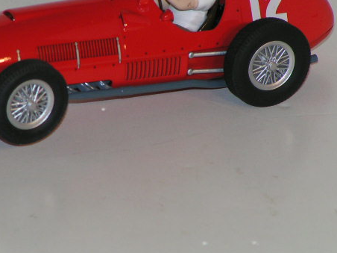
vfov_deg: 2.8
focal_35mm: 538
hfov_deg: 3.7
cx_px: 129
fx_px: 5238
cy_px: 82
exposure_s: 1/400
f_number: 5.6
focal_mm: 58
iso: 100
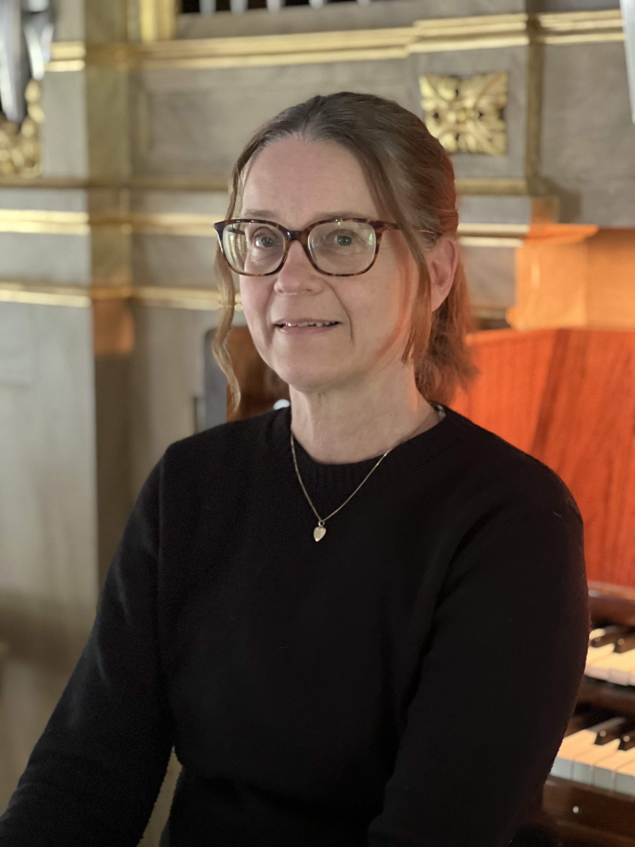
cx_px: 318
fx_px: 1883
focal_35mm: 77
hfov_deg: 19.1
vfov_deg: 25.3
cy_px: 424
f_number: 2.8
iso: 1000
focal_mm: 9
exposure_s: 1/14
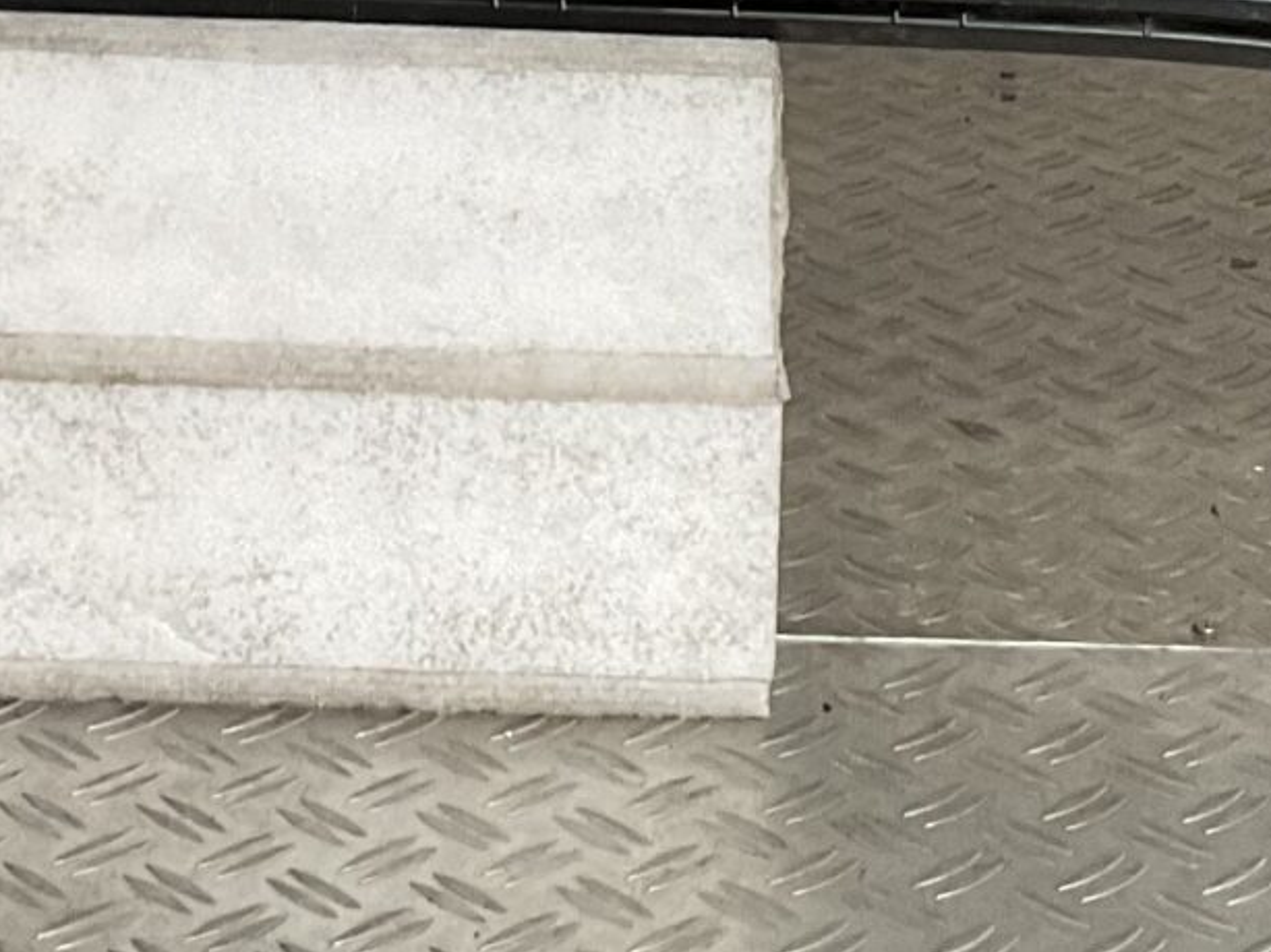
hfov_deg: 16.3
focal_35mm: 121
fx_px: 4441
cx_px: 507
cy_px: -466
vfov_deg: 11.7
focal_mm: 3
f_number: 1.8
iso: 100
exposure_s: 1/50
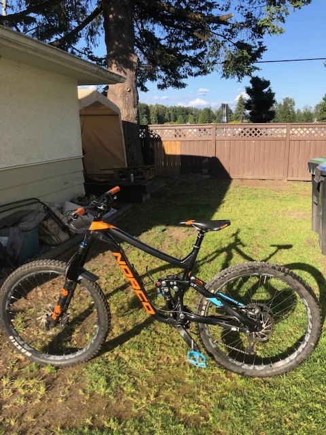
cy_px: 218
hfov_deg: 49.7
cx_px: 163
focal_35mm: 28
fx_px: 352
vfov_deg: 63.4
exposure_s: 1/1245
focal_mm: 3.99
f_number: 1.8
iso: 20
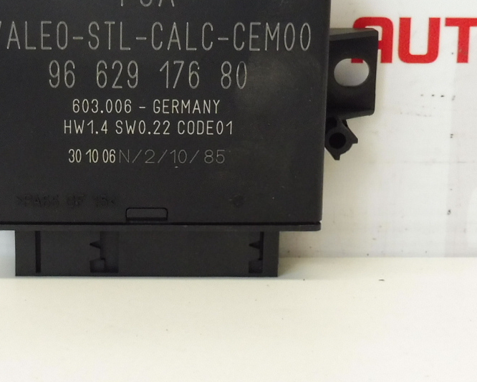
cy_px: 128
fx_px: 1059
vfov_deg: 20.4
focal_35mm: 75
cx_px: 106
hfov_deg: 25.0
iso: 200
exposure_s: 1/80
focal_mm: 4.4
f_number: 4
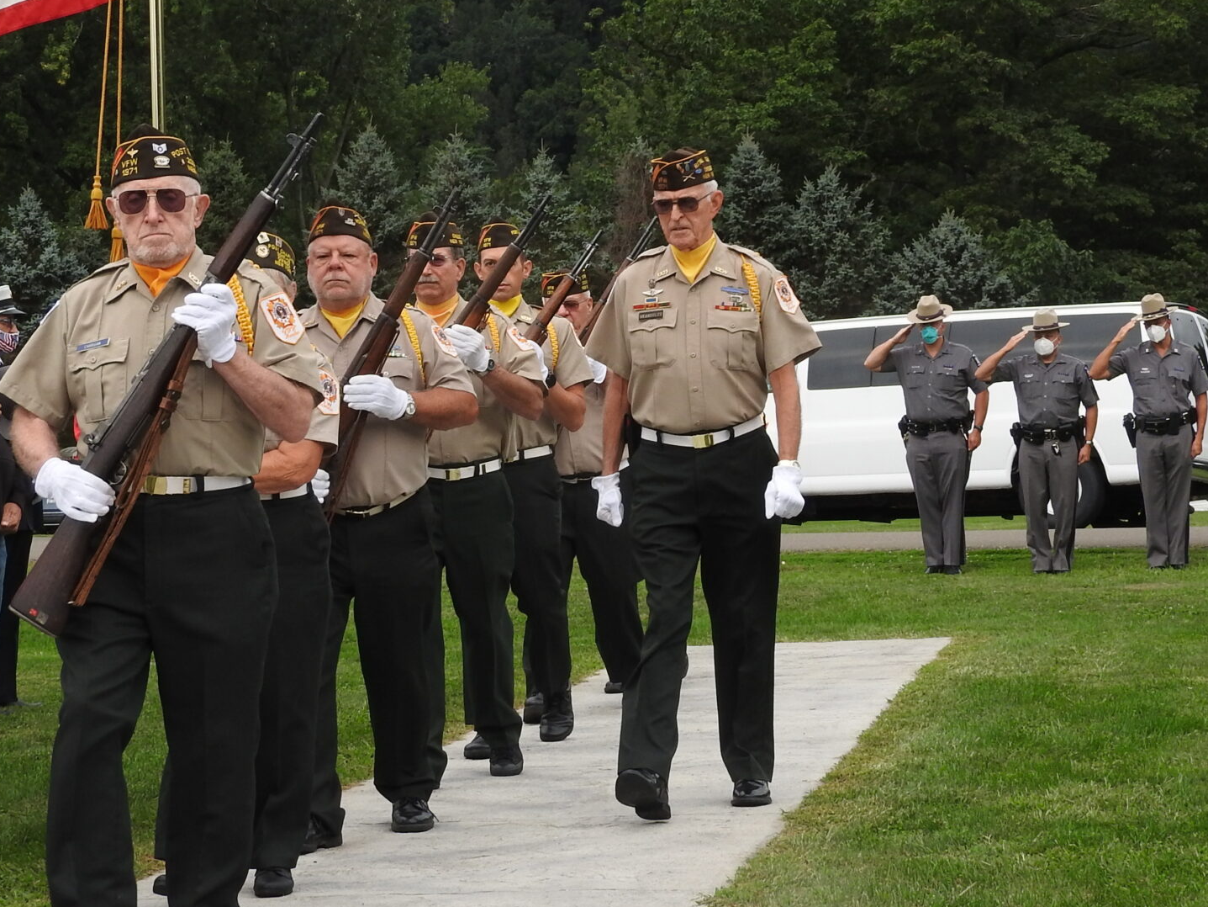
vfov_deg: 15.1
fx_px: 3420
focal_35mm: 98
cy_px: 346
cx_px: 525
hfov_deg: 20.0
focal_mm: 9.9
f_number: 4
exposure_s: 1/200
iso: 100
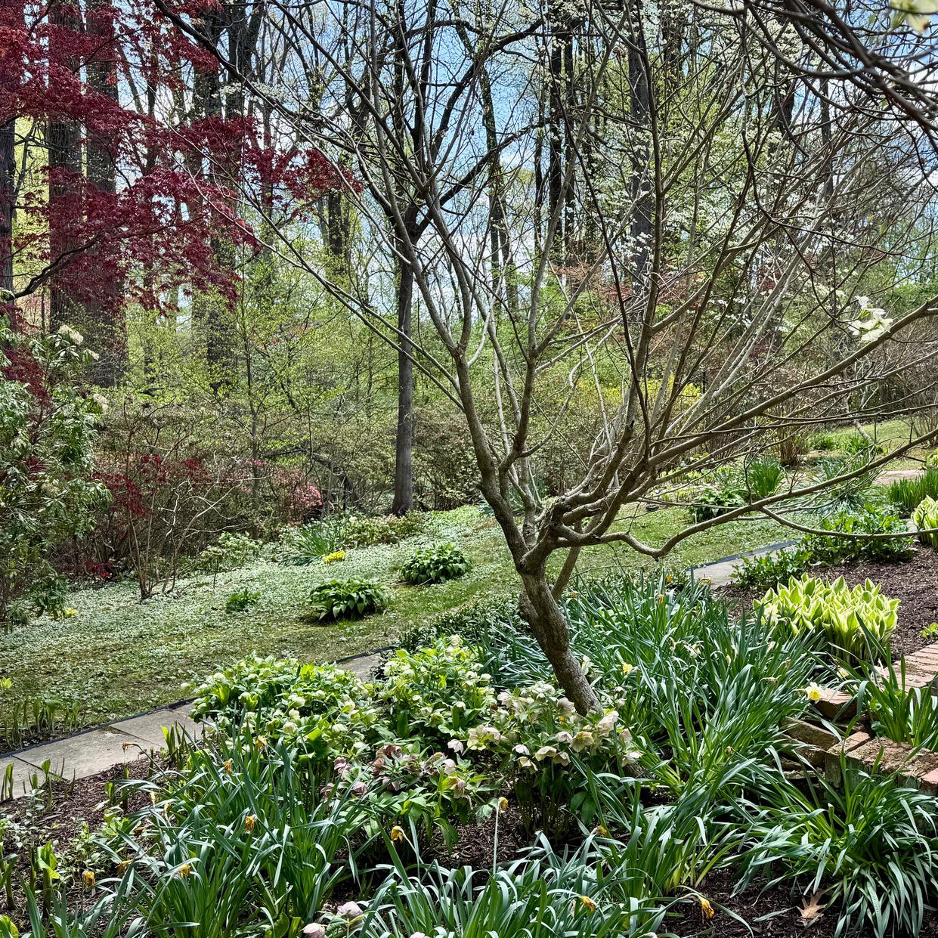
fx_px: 1073
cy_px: 458
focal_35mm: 35
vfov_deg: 47.2
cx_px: 677
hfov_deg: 45.9
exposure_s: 1/888
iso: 80
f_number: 1.78
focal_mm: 6.76
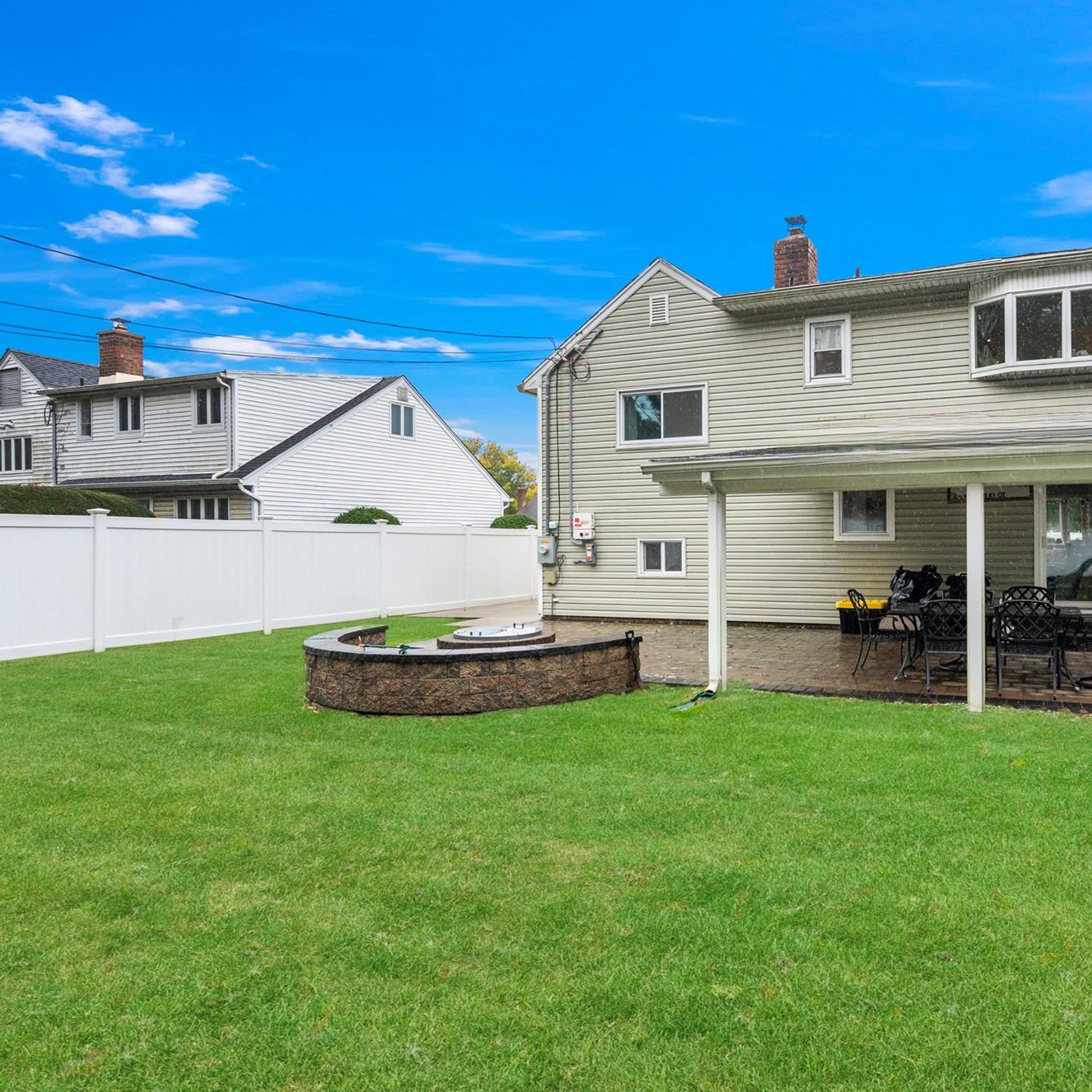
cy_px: 542
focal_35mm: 21
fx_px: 749
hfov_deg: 69.9
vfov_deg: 72.1
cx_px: 735
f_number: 7.1
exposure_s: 1/640
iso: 1600
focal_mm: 16
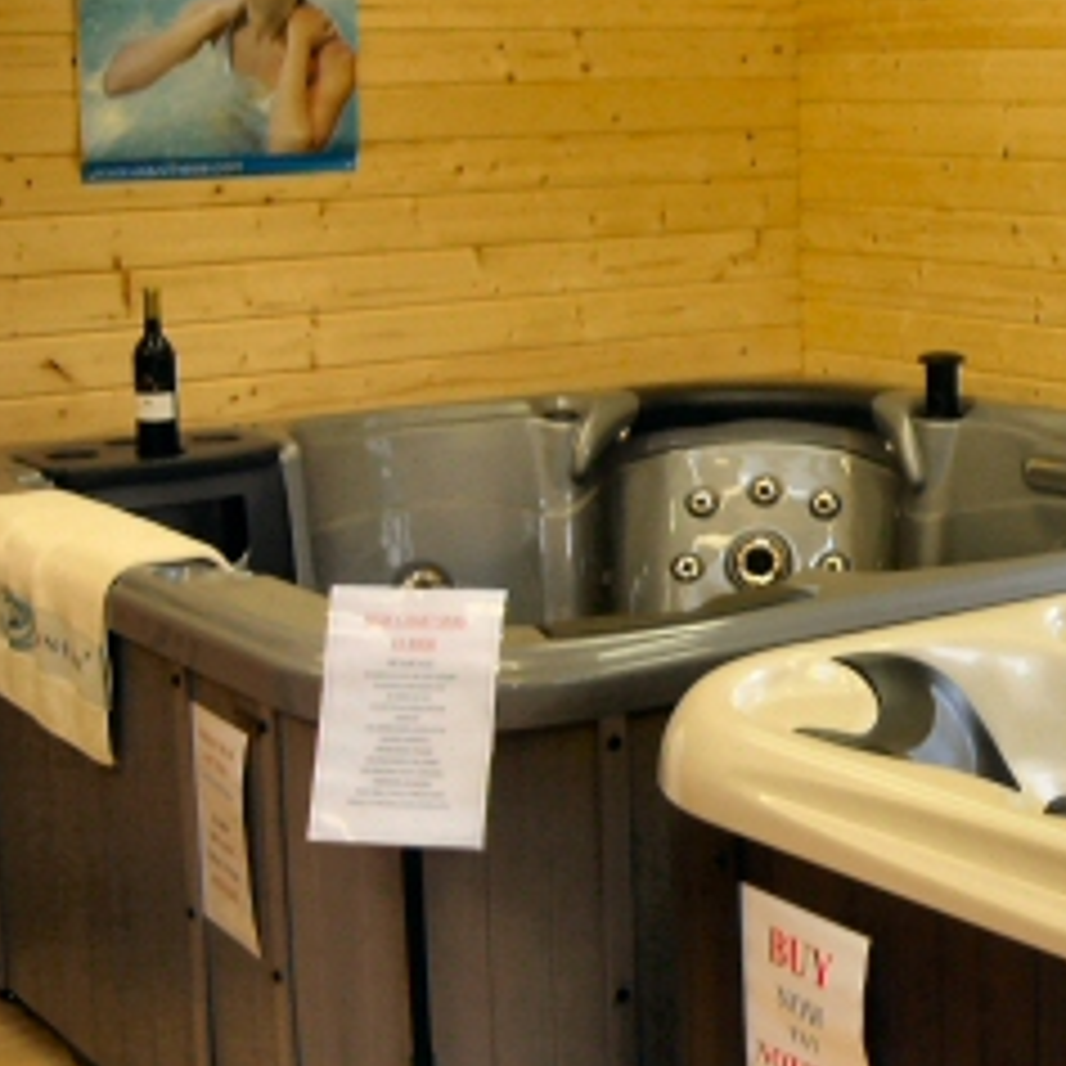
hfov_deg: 23.5
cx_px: 999
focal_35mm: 71
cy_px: 511
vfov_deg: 24.3
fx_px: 2474
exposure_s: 1/17.7
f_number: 3.2
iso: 50
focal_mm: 6.3
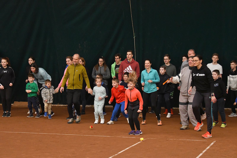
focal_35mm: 102
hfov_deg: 20.0
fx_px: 672
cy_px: 79
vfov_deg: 13.4
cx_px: 118
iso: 6400
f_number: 4.8
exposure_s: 1/640
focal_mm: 68
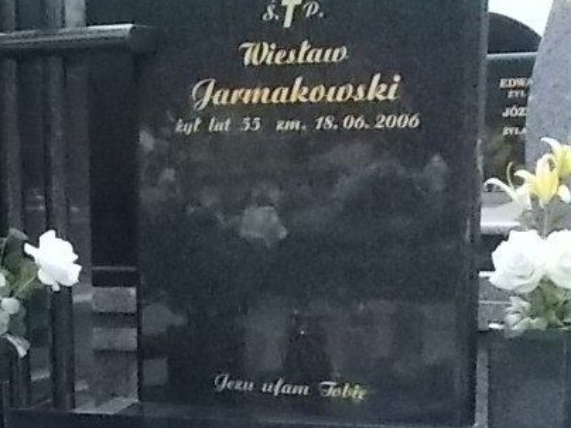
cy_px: 516
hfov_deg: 18.6
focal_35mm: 103
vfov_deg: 13.9
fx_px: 1699
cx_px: -7
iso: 400
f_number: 8
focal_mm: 4.6
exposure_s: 1/400
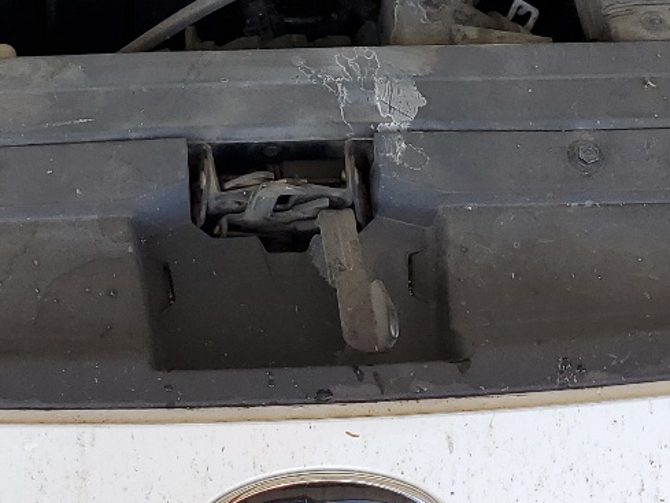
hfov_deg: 22.9
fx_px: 1646
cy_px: -115
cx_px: 214
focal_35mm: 85
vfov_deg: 16.6
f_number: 1.5
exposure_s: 1/270
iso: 50
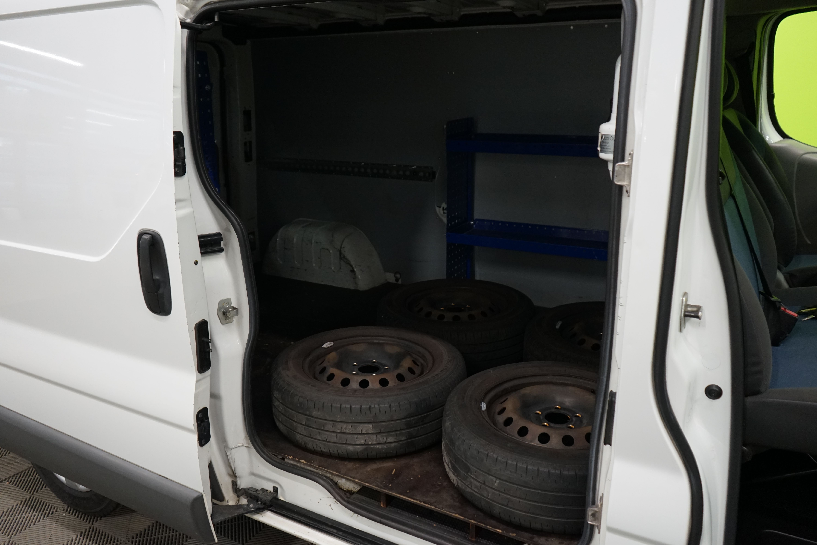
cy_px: 272
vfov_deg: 45.0
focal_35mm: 29
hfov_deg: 63.7
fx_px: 658
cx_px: 408
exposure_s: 1/160
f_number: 3.5
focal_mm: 29
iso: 1600
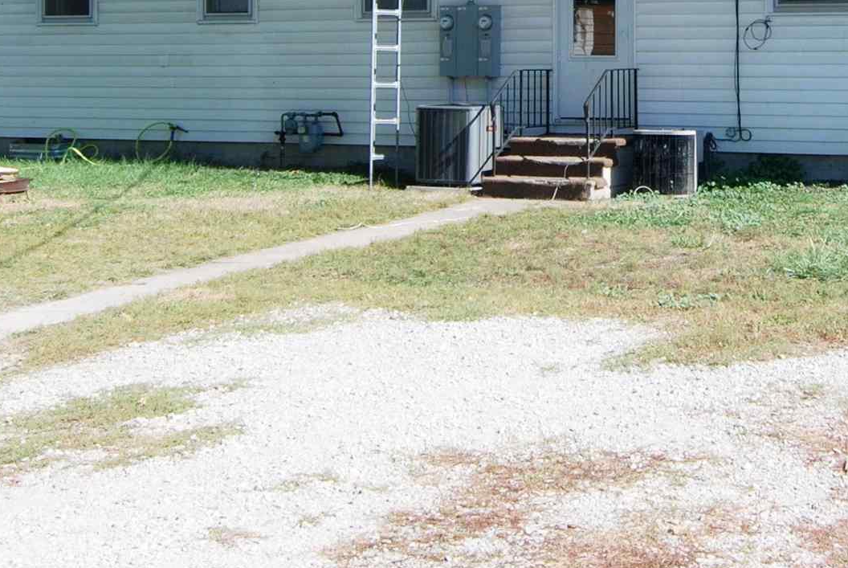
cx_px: 671
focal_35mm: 65
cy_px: -24
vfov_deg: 20.1
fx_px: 1544
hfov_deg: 30.0
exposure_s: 1/200
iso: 100
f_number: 7.1
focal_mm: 15
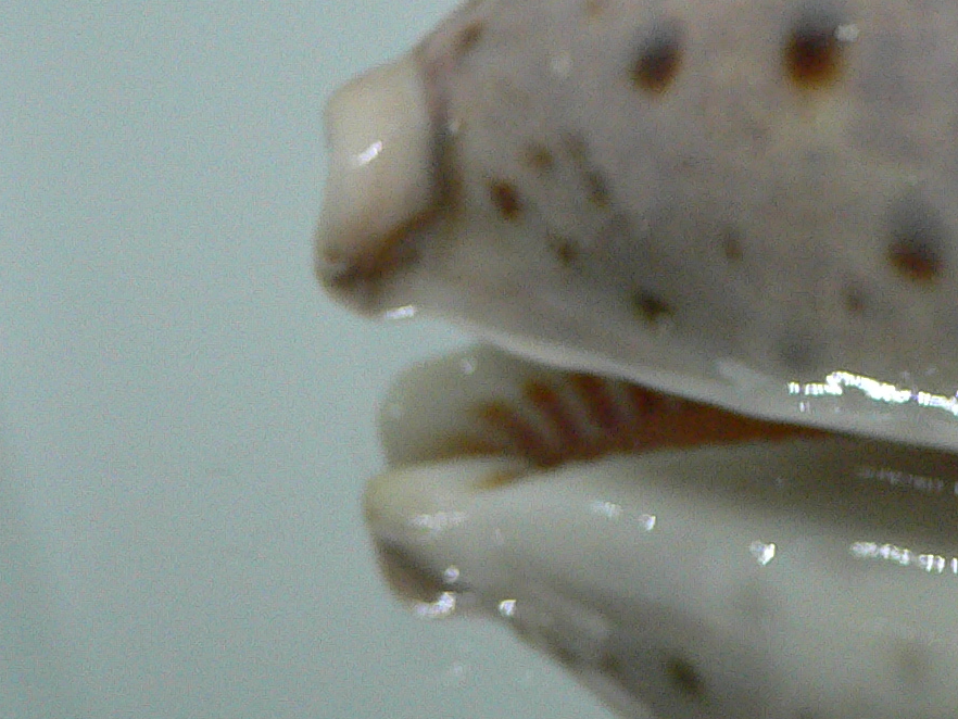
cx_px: 962
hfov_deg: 23.4
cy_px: 131
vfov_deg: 18.3
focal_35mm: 80
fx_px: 2215
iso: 200
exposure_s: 1/60
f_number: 2.8
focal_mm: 4.6
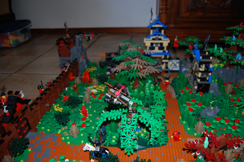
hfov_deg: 67.4
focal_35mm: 27
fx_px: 183
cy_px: 81
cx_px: 122
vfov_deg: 47.8
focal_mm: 18
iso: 400
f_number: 3.5
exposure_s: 1/60
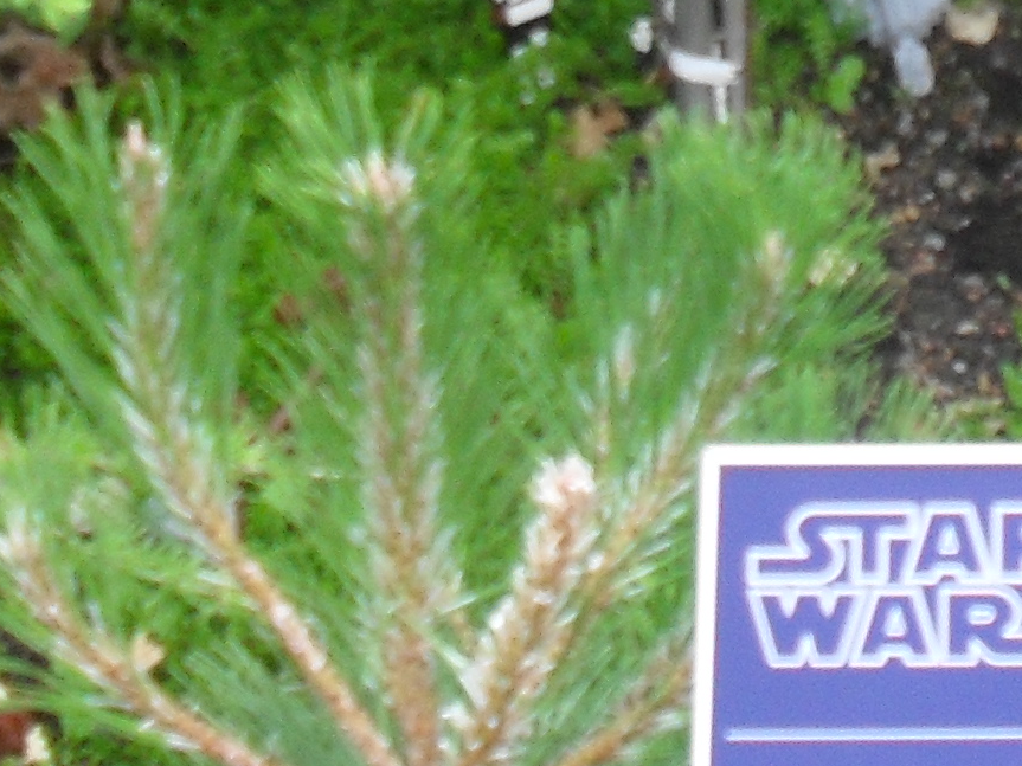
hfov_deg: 13.0
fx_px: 4369
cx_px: 1264
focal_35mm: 148
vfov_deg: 9.8
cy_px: -278
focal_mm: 6.3
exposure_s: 1/125
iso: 100
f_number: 3.2
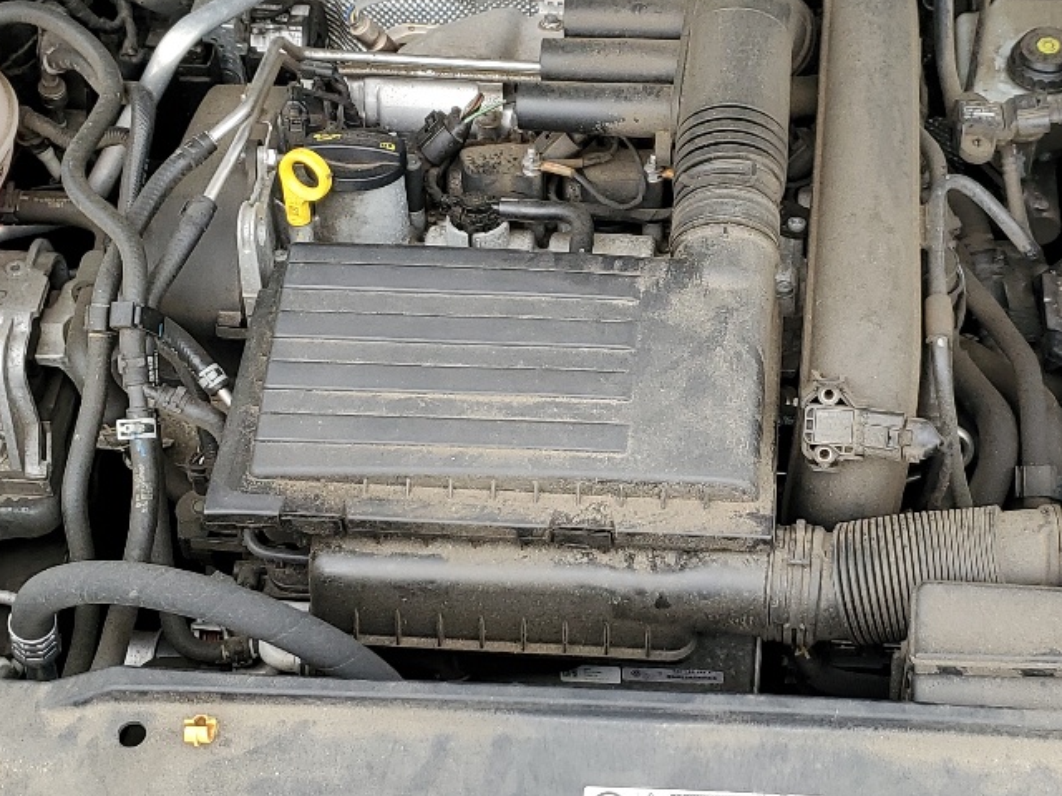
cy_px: 498
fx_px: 1994
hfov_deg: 29.6
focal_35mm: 65
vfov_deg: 22.5
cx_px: 720
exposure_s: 1/667
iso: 50
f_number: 1.5
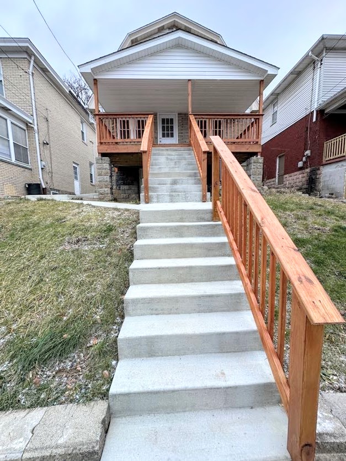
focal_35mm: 14
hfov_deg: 85.7
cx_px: 173
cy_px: 230
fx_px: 187
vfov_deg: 102.1
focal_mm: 2.22
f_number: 2.2
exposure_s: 1/99
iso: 100
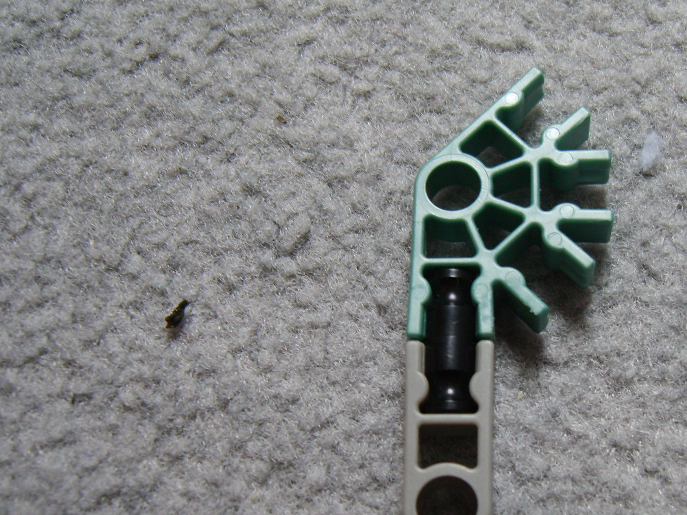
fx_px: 1052
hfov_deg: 35.7
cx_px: 480
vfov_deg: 27.5
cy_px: 300
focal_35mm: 53
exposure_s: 1/30
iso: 88
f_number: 2.8
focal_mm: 7.4
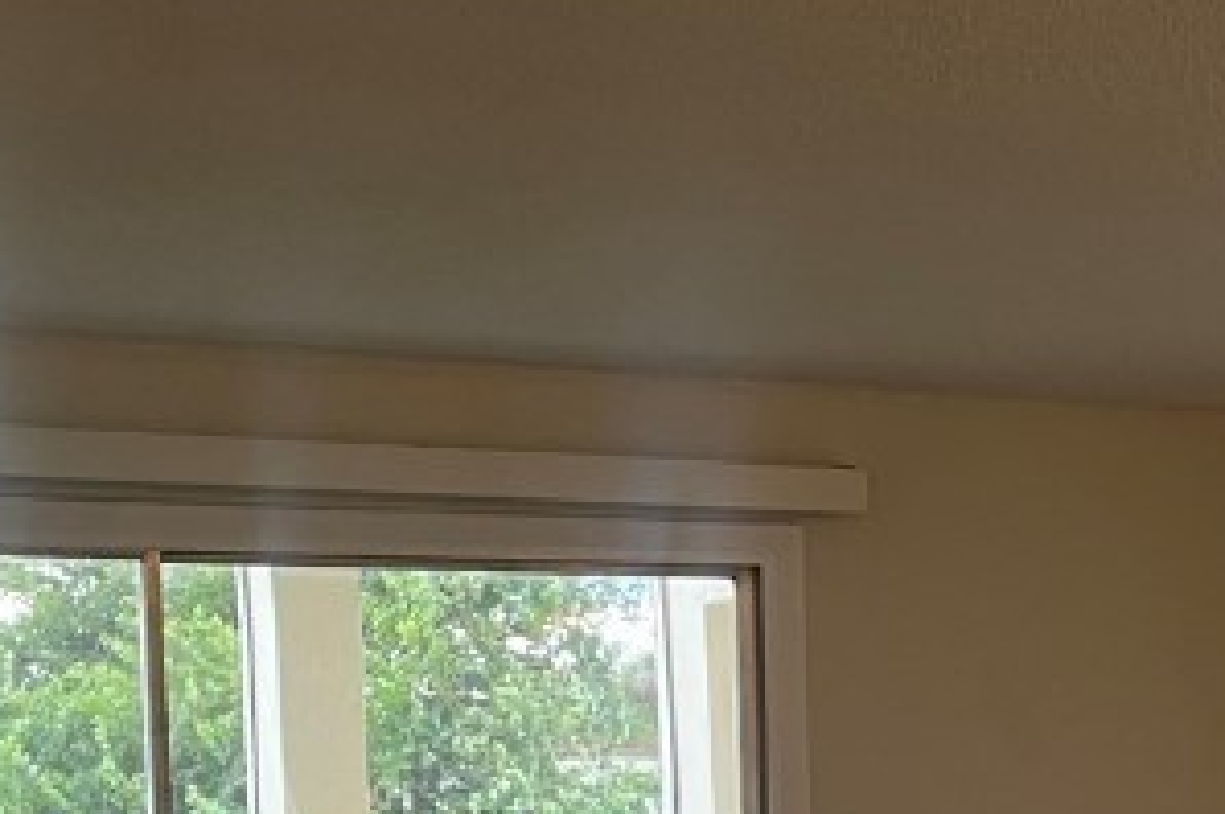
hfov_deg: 20.9
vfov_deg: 14.1
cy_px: 1069
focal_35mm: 93
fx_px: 3161
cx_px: 1348
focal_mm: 5.1
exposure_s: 1/60
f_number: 1.6
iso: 80
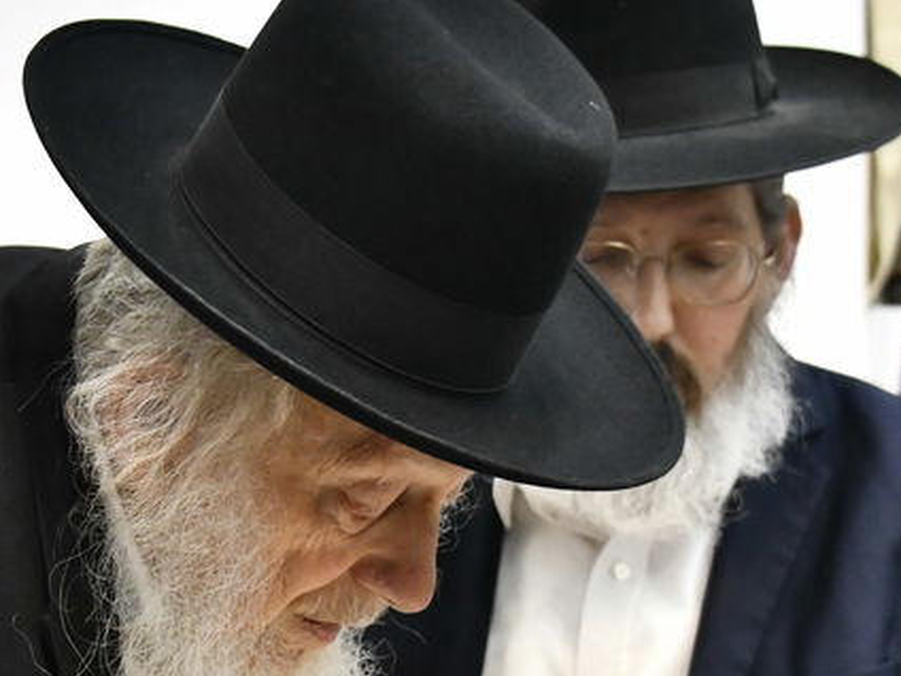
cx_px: 295
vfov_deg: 9.0
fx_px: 4295
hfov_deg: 12.0
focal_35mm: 165
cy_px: 618
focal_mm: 52
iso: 2000
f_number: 5
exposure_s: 1/160
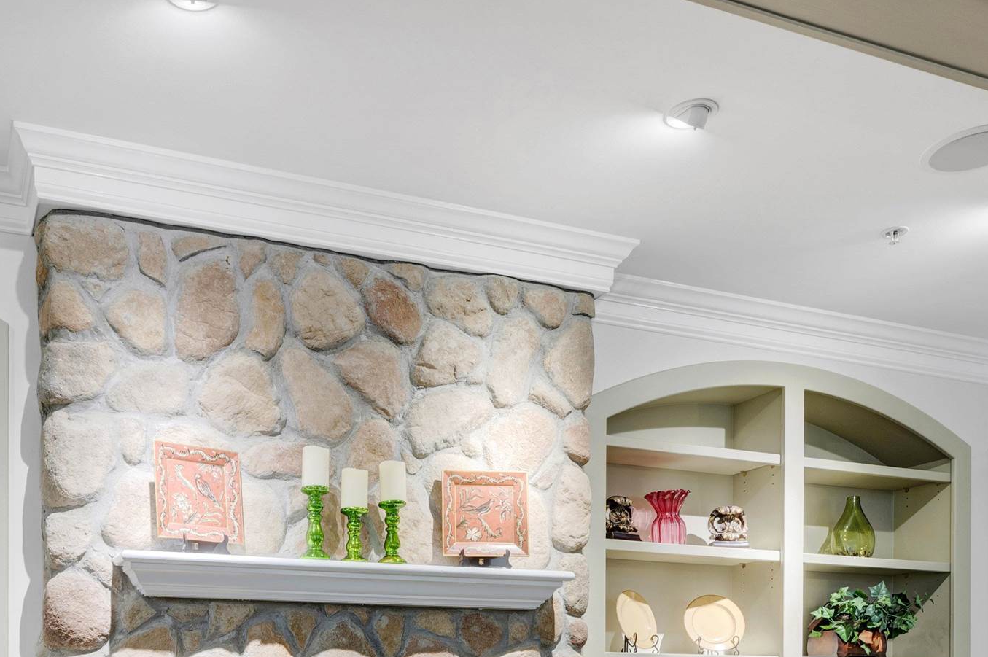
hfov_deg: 52.8
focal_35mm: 35
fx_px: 963
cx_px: 295
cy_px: 708
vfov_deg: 33.3
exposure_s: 1/1.67
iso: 250
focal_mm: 15.5
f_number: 7.1
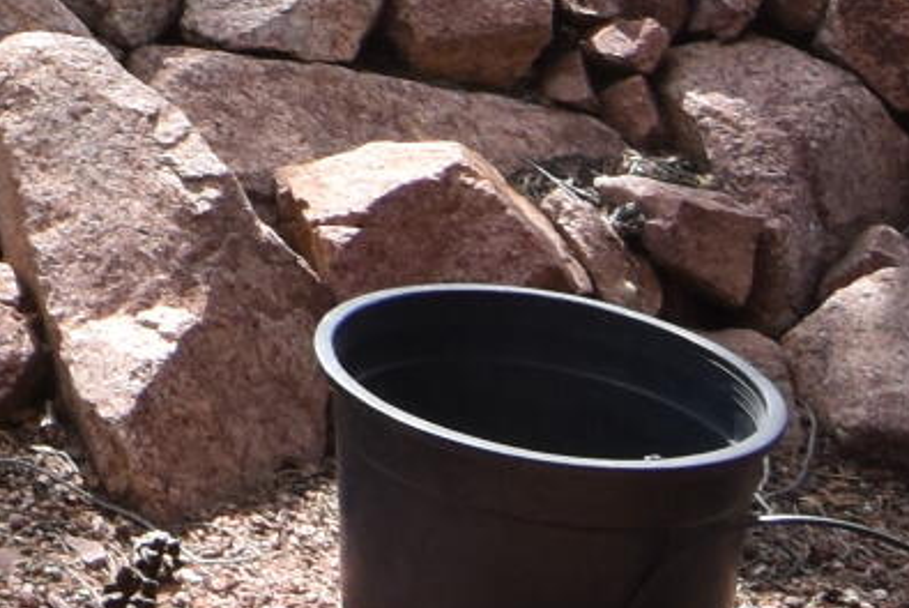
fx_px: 3307
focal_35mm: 131
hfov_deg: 13.7
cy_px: -762
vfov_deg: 9.5
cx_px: -822
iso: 180
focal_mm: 11.5
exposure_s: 1/160
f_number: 10
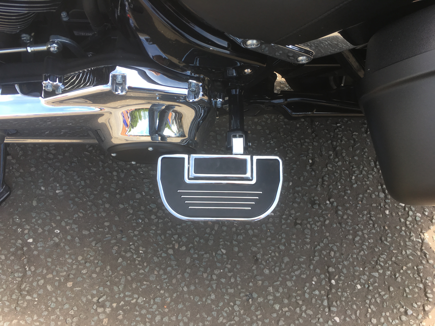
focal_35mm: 29
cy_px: 163
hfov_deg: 61.7
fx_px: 364
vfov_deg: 48.2
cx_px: 218
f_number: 2.2
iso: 25
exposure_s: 1/199
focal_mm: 4.15
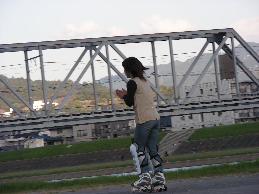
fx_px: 1466
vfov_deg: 7.6
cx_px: 130
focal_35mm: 196
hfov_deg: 10.1
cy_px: 97
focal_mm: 32.7
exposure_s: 1/170
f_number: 4
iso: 50
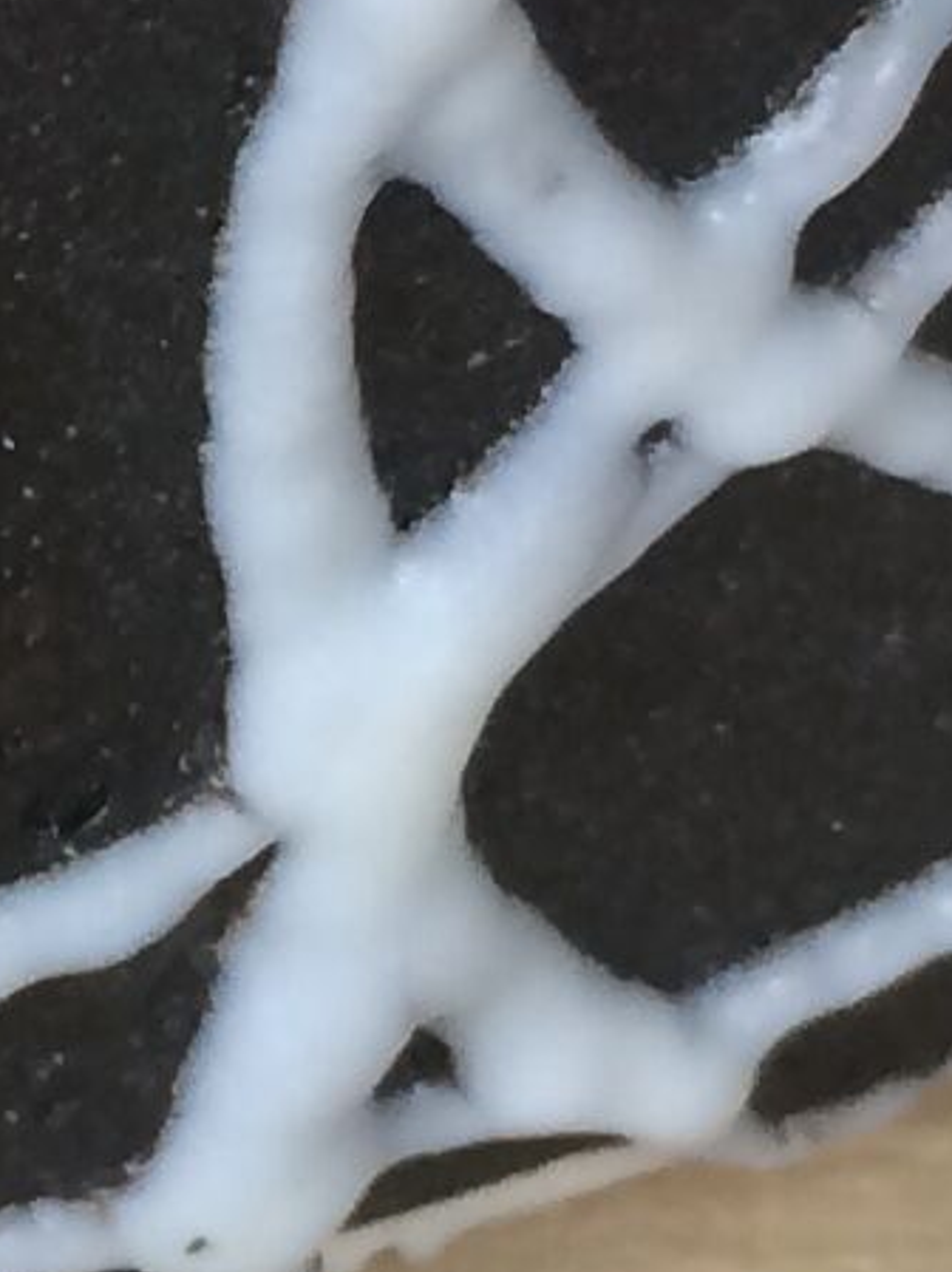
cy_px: 725
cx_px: -507
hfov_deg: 6.9
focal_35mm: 211
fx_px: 7748
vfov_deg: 9.4
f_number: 2.2
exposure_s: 1/33
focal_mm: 4.15
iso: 50
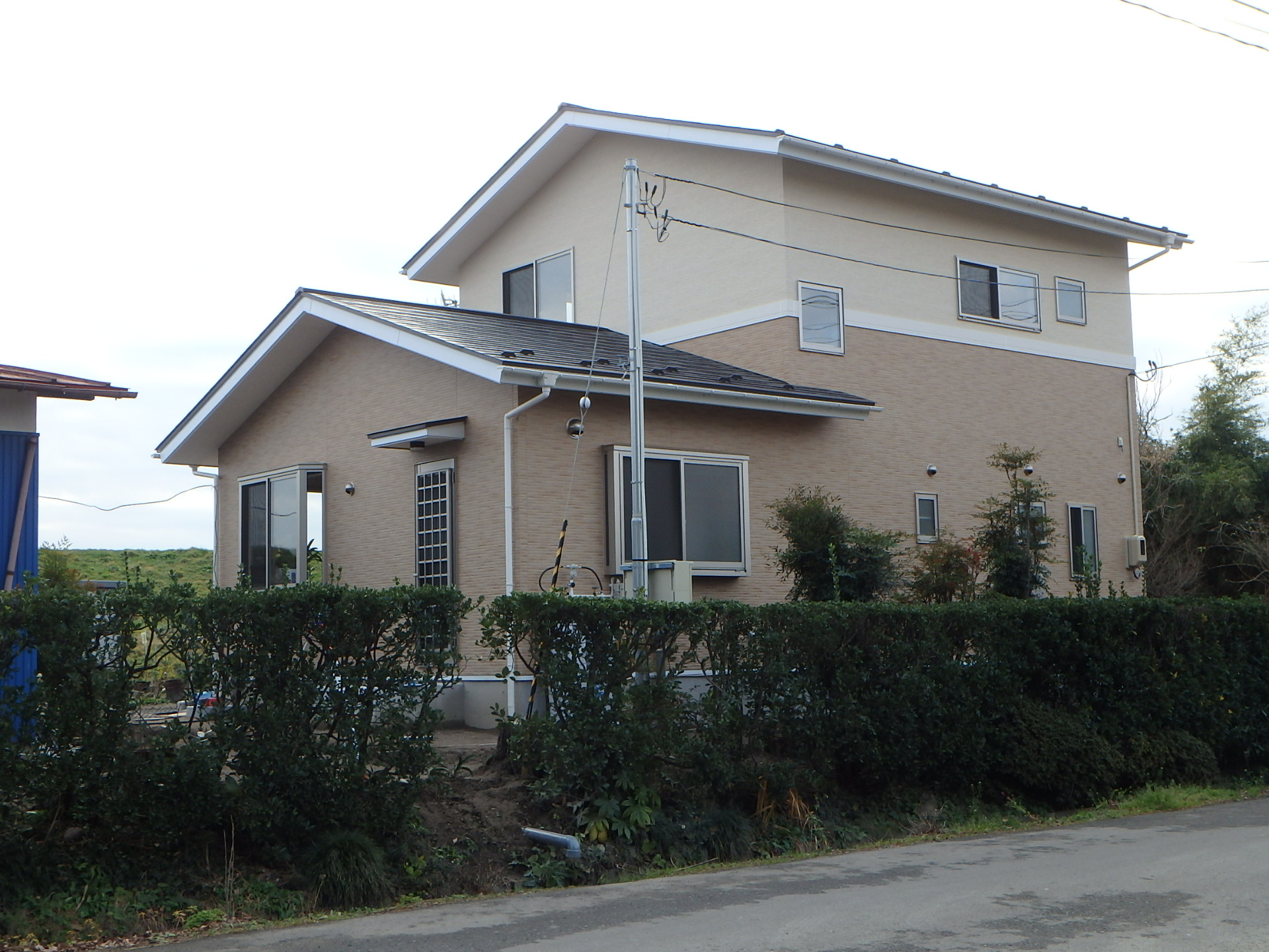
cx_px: 634
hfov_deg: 44.8
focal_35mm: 42
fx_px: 1540
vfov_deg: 34.3
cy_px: 476
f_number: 5.2
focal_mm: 7.5
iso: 125
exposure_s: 1/100
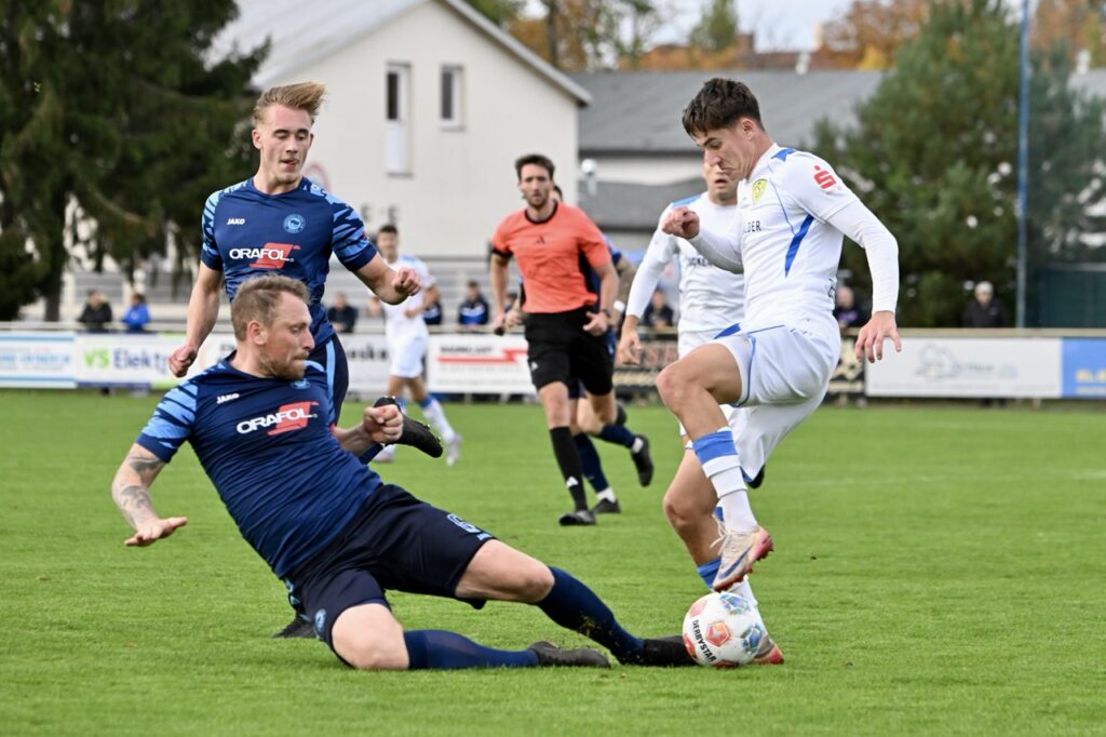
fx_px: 6756
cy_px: 368
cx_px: 553
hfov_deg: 9.4
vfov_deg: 6.2
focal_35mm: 220
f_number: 6.3
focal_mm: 220
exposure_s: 1/1600
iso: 2200
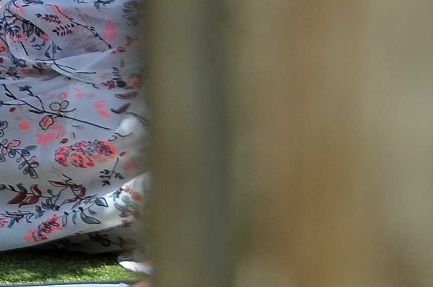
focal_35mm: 286
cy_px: -110
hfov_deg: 6.7
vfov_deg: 4.8
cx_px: -758
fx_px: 3433
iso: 200
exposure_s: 1/500
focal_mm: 32
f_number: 8
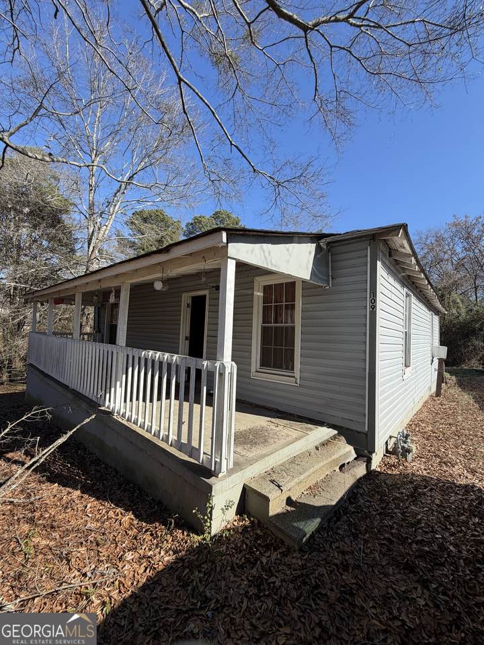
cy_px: 322
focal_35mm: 14
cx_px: 242
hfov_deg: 85.7
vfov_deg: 102.1
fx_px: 261
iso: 40
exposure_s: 1/770
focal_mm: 2.22
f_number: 2.2
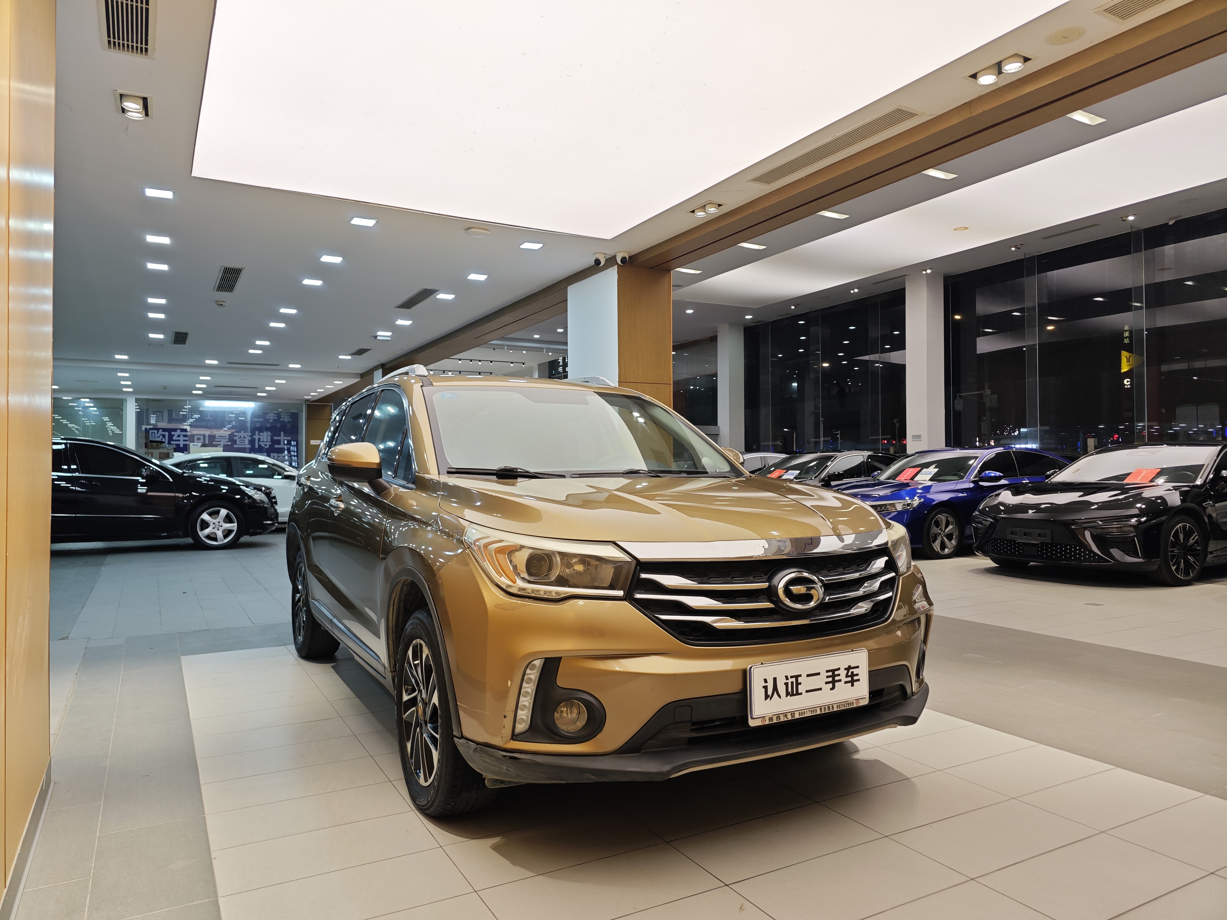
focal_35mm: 23
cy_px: 460
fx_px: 815
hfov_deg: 73.9
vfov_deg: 58.9
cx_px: 614
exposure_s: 1/100
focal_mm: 8.7
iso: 64
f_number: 1.9
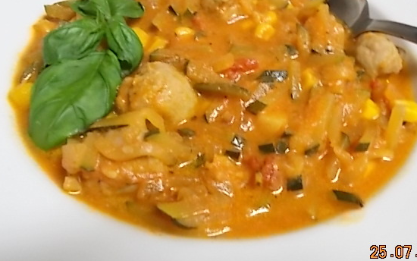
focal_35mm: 37
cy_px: 113
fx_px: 421
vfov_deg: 34.4
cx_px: 235
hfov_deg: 52.6
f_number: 3.4
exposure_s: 1/6
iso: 200
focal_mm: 5.3
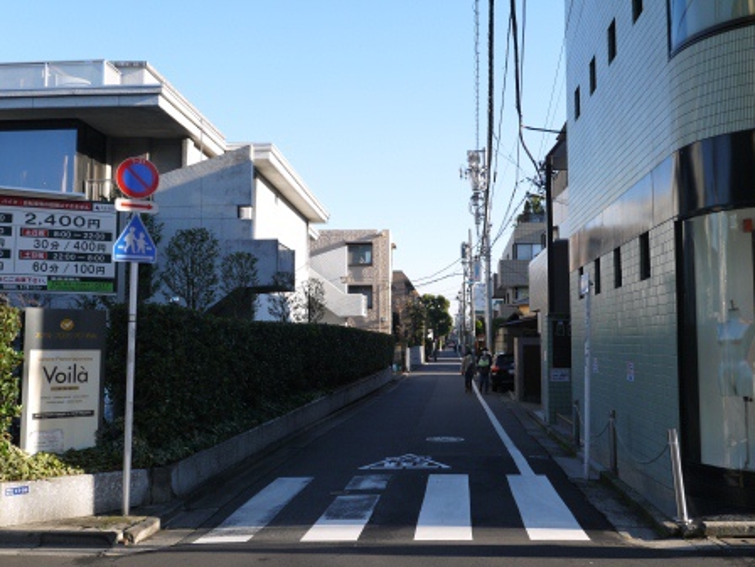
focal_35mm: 34
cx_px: 378
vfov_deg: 41.8
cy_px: 284
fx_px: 742
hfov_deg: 54.0
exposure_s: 1/250
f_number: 6.3
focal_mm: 17
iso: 160
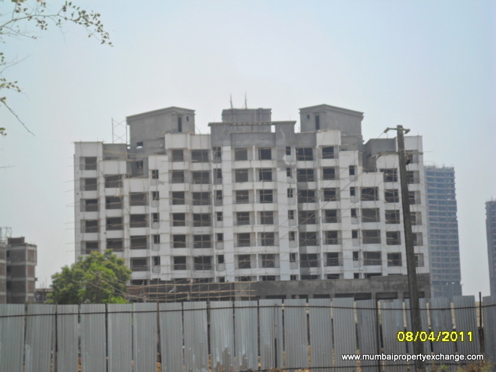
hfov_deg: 22.8
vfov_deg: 17.2
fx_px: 1232
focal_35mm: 86
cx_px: 248
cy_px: 186
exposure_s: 1/750
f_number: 4.3
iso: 100
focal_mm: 15.4
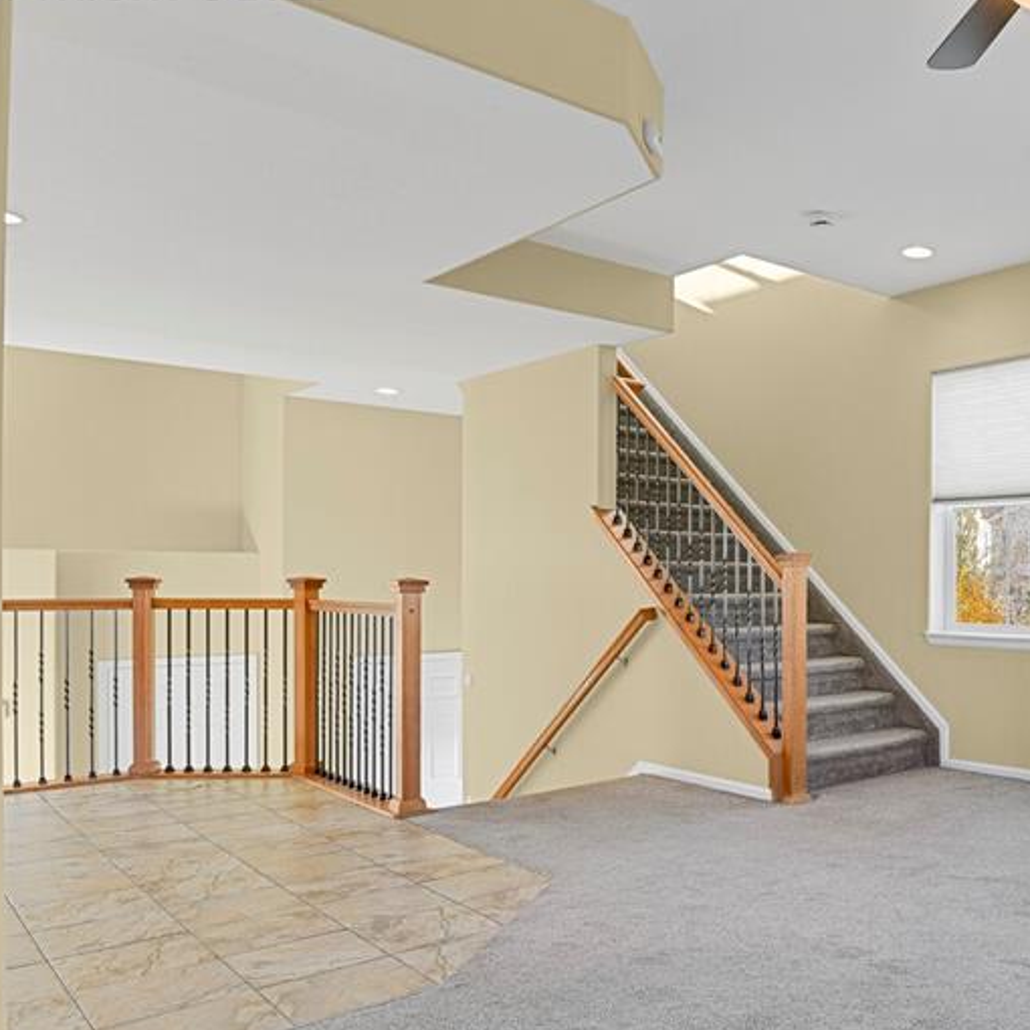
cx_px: 971
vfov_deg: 55.5
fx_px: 976
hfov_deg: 48.3
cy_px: 576
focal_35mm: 29
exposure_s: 1
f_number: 8
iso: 250
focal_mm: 17
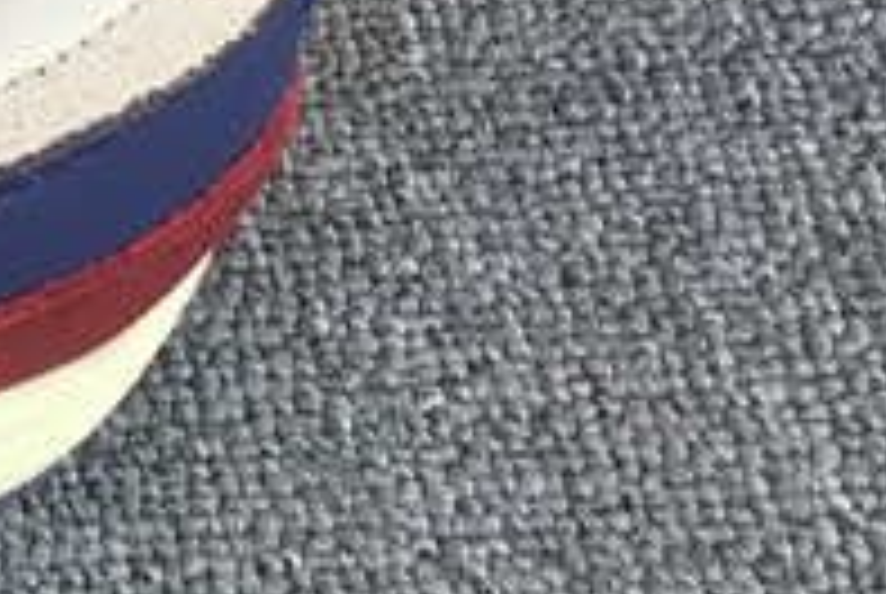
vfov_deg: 8.9
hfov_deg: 12.0
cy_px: -565
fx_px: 3623
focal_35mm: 147
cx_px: -1025
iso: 25
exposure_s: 1/100
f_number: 2.4
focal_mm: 3.3
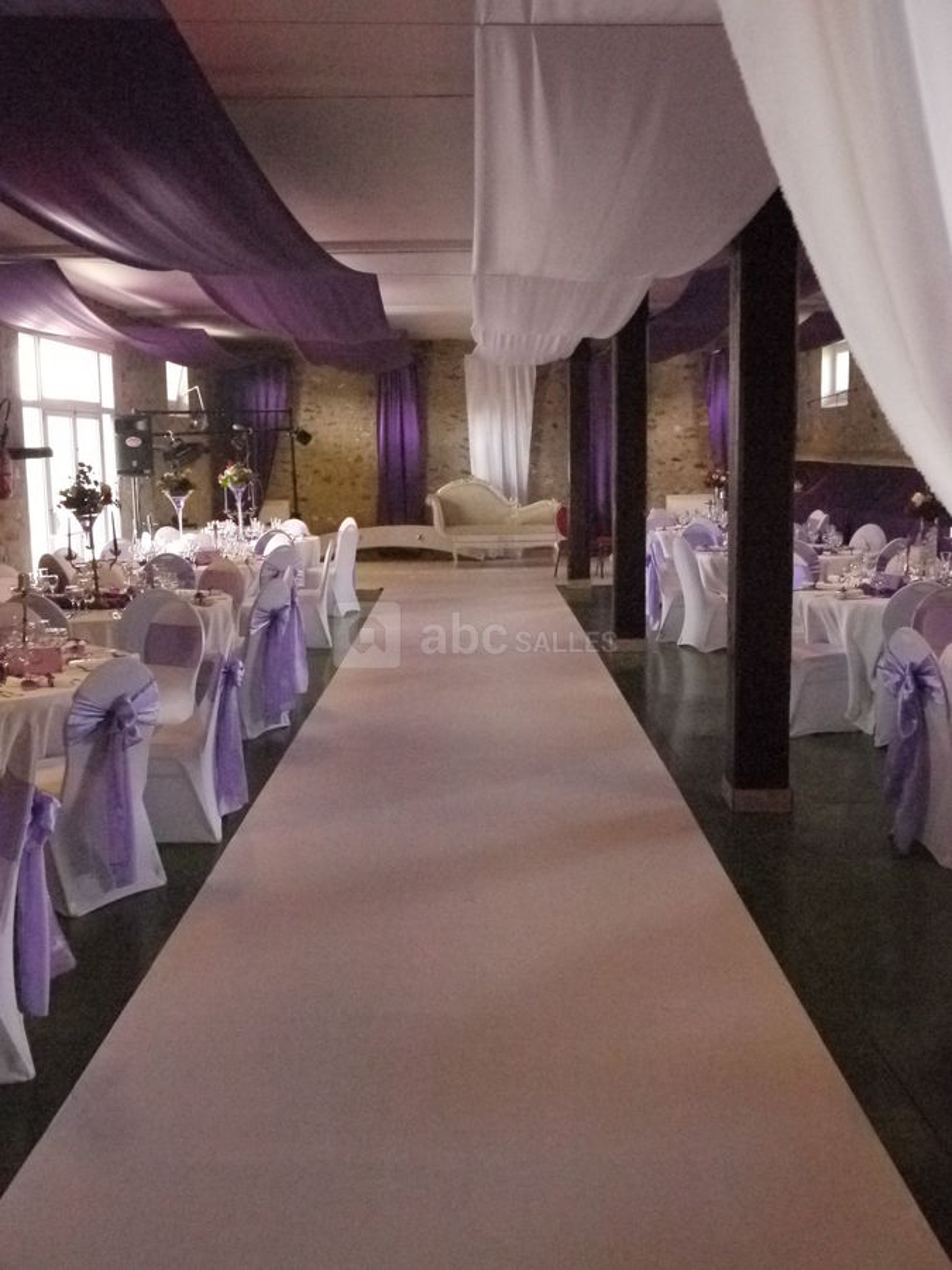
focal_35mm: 36
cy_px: 635
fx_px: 1320
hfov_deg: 39.7
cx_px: 476
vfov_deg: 51.4
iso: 3200
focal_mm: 18
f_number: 6.3
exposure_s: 1/200
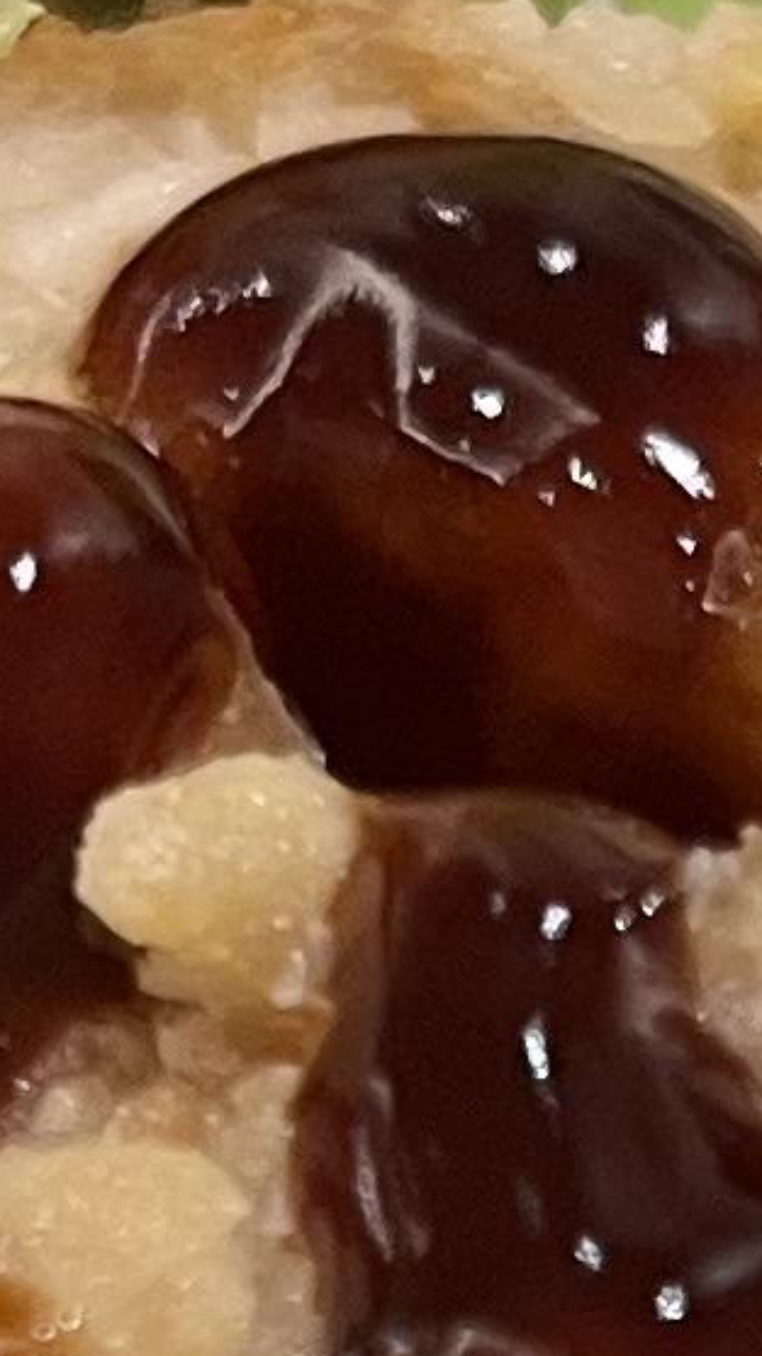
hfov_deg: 5.9
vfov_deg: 10.2
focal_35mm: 205
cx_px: 847
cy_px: 1877
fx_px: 7369
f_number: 1.6
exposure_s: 1/77
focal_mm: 5.1
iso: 125
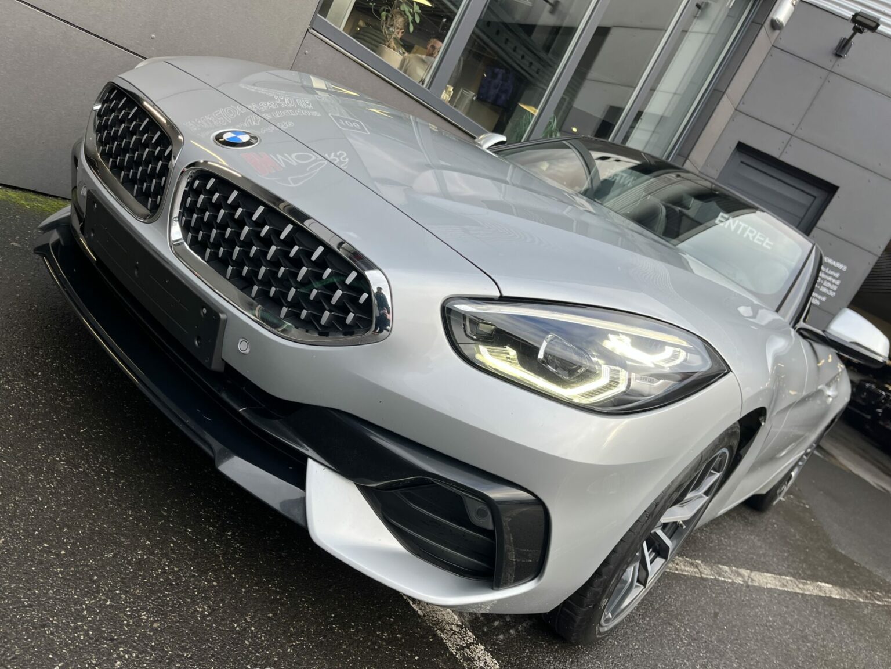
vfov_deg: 53.1
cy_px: 334
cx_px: 446
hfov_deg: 67.3
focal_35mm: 26
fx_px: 669
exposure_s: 1/219
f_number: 1.6
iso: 40
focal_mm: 5.1
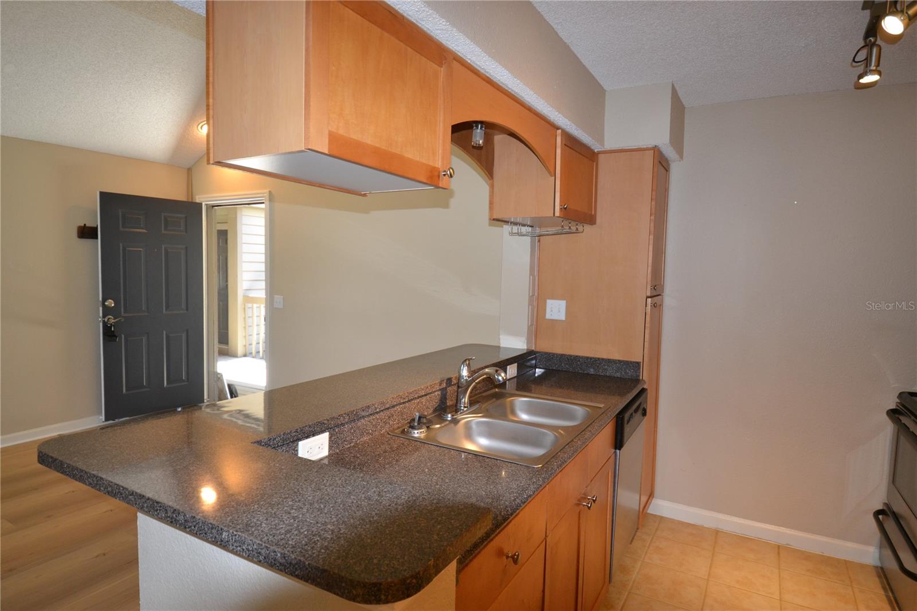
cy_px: 306
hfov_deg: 85.4
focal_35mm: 20
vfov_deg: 63.2
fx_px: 497
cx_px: 458
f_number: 3.8
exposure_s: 1/60
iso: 560
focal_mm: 13
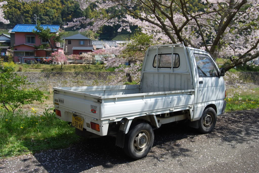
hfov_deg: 61.9
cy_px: 86
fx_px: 216
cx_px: 130
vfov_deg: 43.7
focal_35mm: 30
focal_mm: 20
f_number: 7.1
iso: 100
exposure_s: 1/200
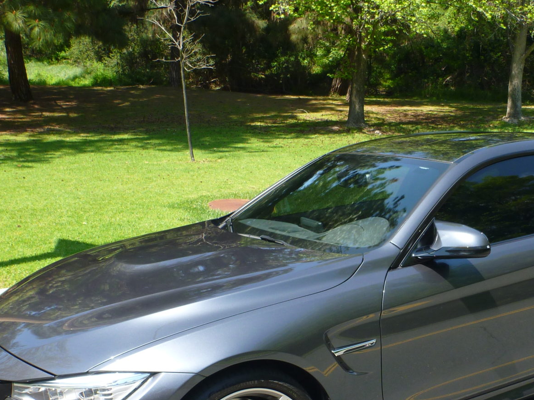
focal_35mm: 49
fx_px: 756
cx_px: 370
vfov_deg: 29.2
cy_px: 303
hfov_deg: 38.3
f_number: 3.3
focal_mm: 4.9
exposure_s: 1/320
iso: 100
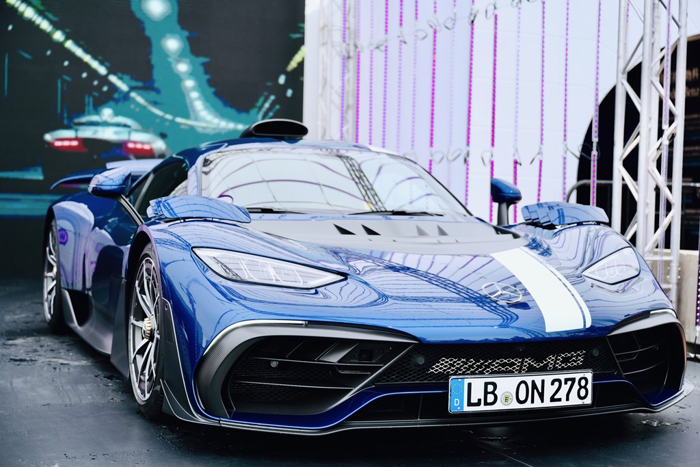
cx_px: 350
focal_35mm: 54
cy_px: 234
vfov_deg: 25.1
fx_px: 1050
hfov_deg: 36.9
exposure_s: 1/500
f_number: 3.2
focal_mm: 54
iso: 400
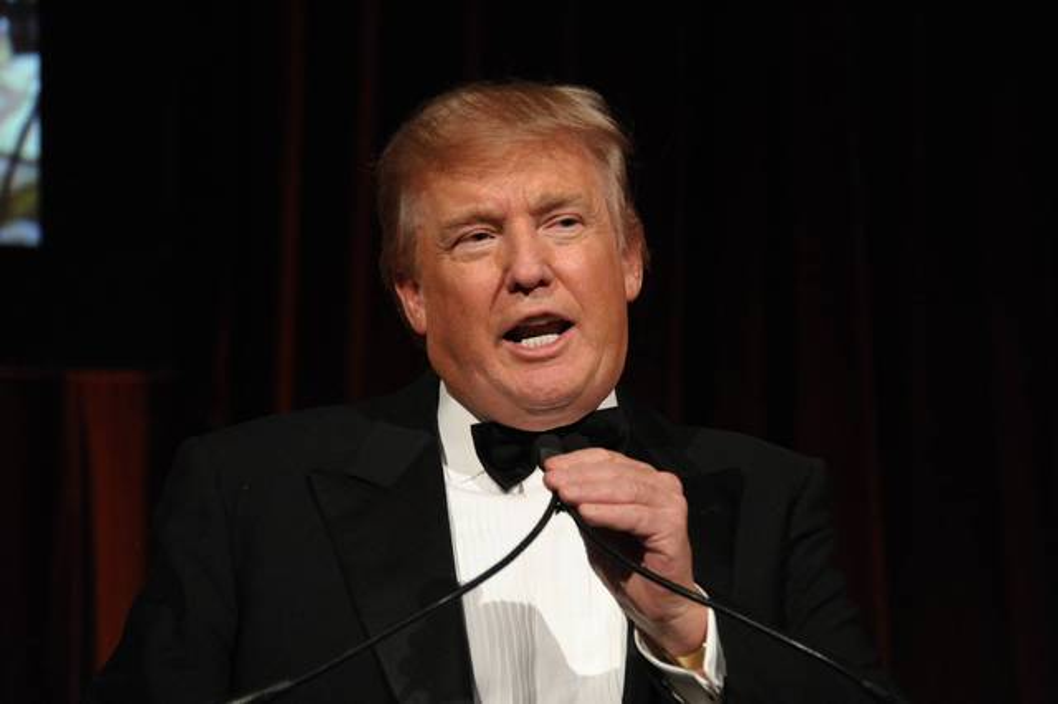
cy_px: 352
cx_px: 529
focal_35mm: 190
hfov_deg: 10.8
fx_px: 5581
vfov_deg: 7.2
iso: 12610
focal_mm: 190
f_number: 5.6
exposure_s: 1/200
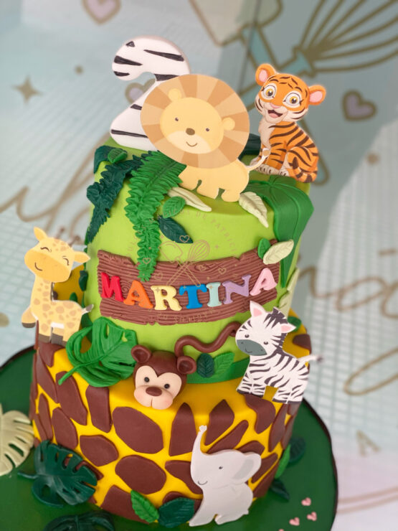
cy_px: 266
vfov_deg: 36.8
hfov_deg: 28.0
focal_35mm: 52
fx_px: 797
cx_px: 199
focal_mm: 6
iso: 40
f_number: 2
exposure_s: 1/122
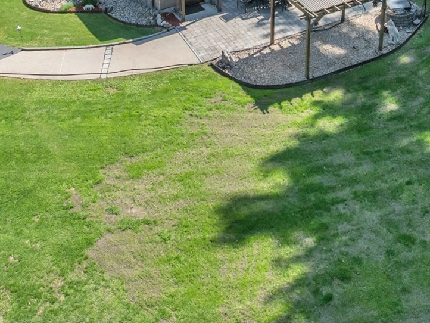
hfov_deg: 28.4
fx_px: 845
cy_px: -116
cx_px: 269
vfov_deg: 19.6
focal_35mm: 68
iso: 280
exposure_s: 1/2000
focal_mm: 12.29
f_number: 2.8
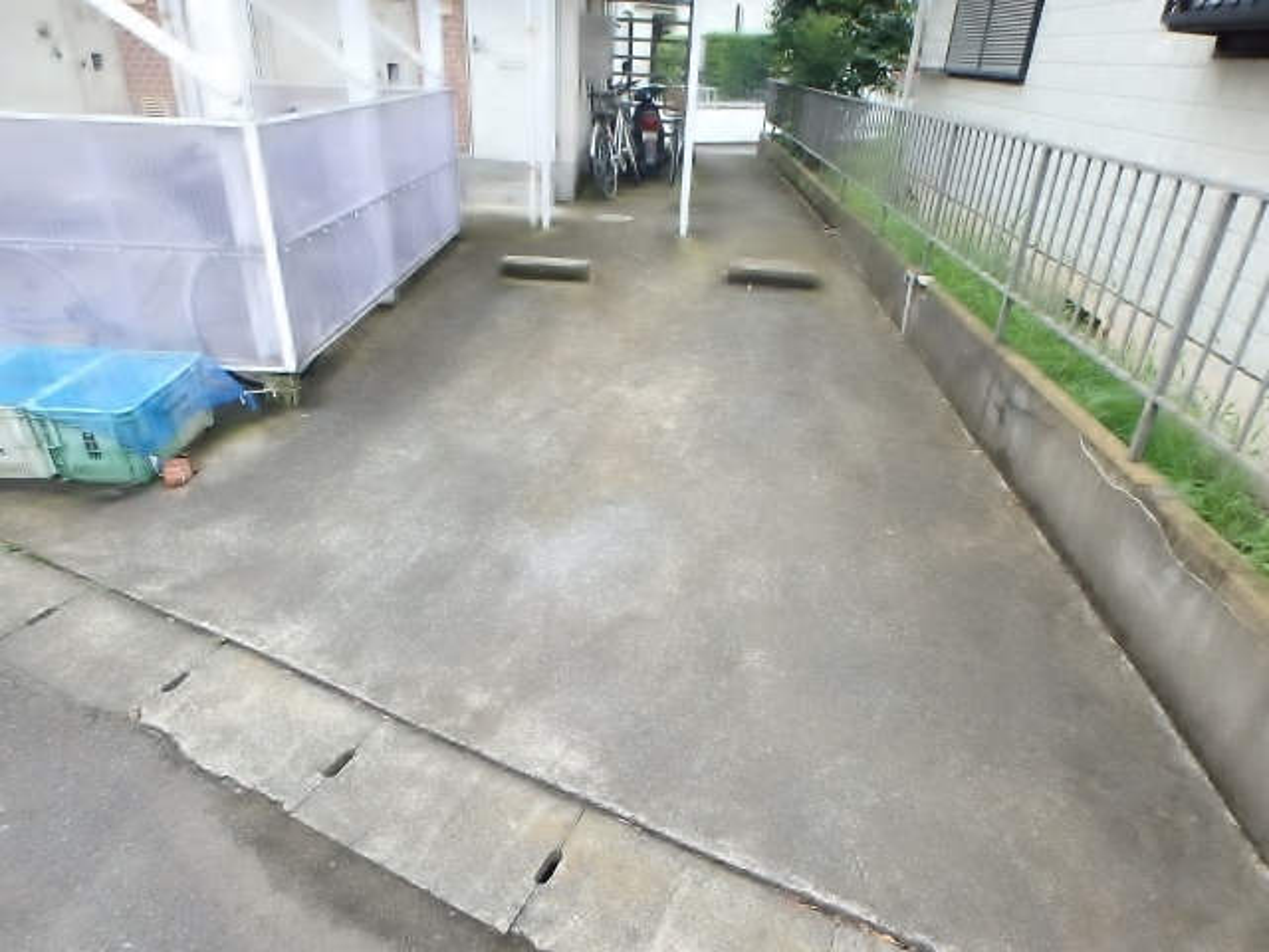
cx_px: 634
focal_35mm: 21
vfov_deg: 63.4
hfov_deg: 79.0
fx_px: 770
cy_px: 476
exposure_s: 1/100
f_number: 3.5
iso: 125
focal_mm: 3.7
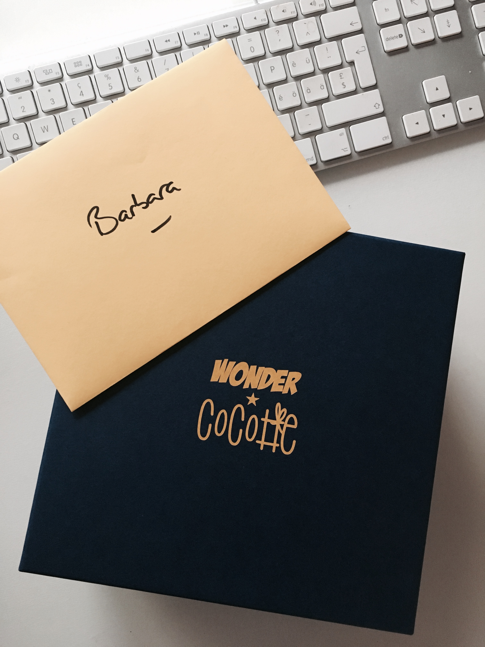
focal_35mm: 29
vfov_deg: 61.7
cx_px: 242
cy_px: 324
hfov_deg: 48.2
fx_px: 542
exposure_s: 1/25
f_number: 2.2
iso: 200
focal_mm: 4.15
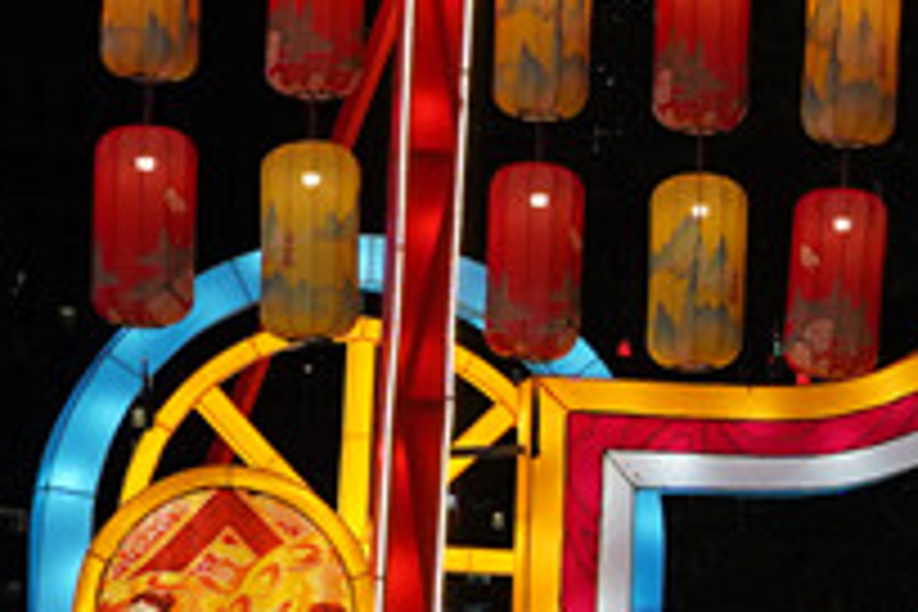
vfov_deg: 7.2
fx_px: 4896
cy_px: 398
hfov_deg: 10.5
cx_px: 1197
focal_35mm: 192
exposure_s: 1/80
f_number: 4.5
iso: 320
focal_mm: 33
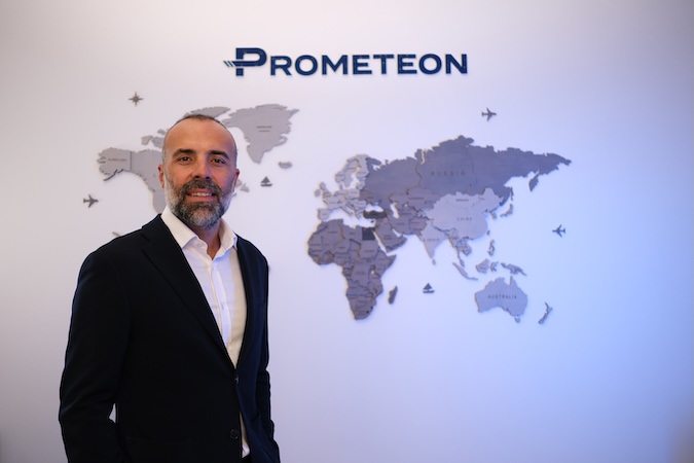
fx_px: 675
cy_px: 232
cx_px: 347
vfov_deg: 37.9
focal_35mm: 35
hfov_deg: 54.4
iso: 250
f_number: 2
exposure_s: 1/200
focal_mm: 23
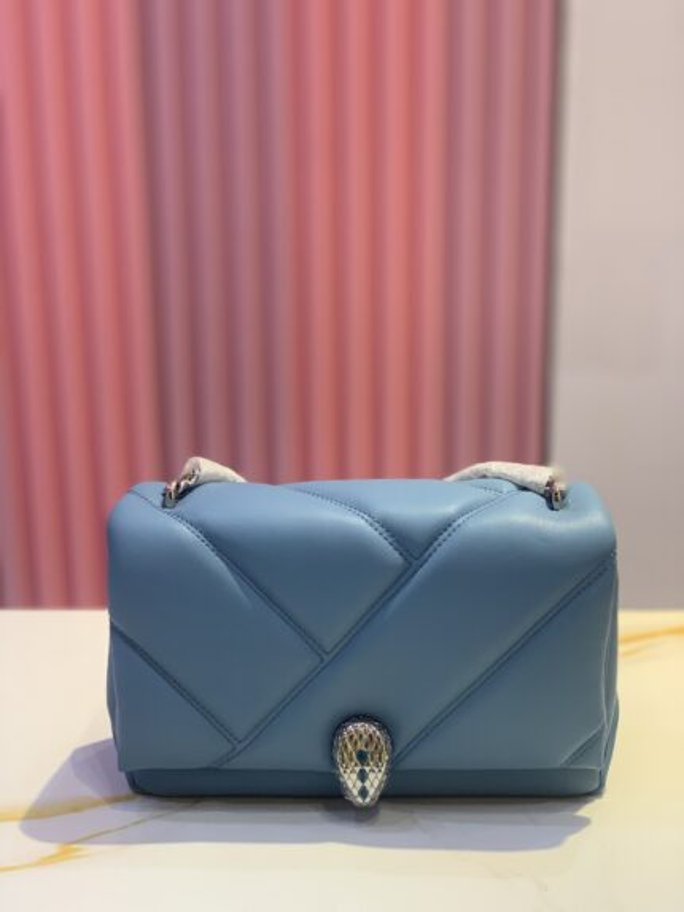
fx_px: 1369
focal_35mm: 52
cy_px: 456
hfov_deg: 28.0
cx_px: 342
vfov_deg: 36.8
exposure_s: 1/100
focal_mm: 6
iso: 100
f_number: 2.4
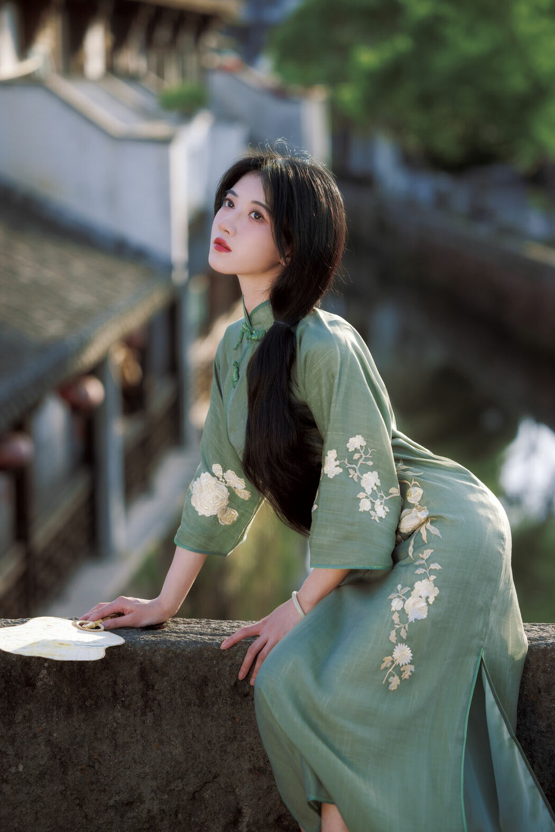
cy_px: 416
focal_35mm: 107
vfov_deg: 19.1
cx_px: 278
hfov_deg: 12.8
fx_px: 2474
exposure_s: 1/500
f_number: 2.8
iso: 100
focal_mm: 108
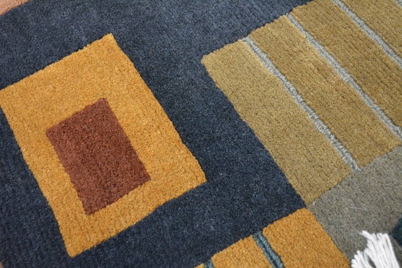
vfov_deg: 28.1
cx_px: 201
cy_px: 134
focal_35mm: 48
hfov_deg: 41.1
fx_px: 536
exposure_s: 1/30
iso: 1600
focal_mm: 32
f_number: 4.8
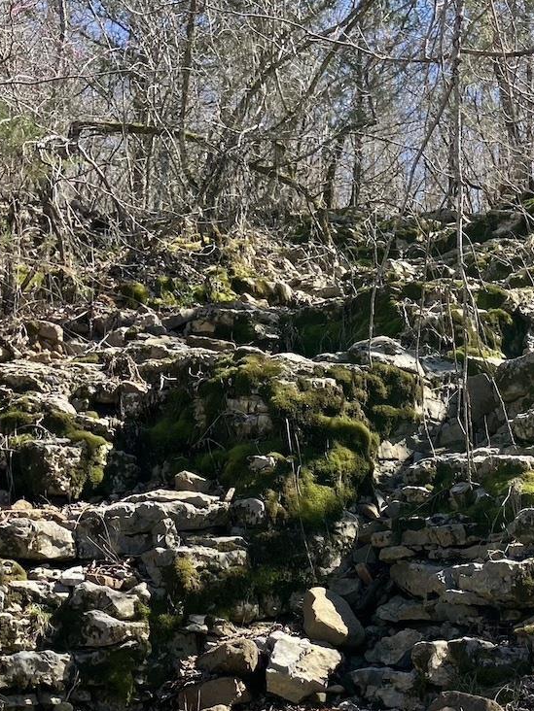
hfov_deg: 28.2
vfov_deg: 36.7
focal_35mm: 51
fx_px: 1049
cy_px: 521
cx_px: 394
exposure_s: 1/415
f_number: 1.8
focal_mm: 3.99
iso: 32
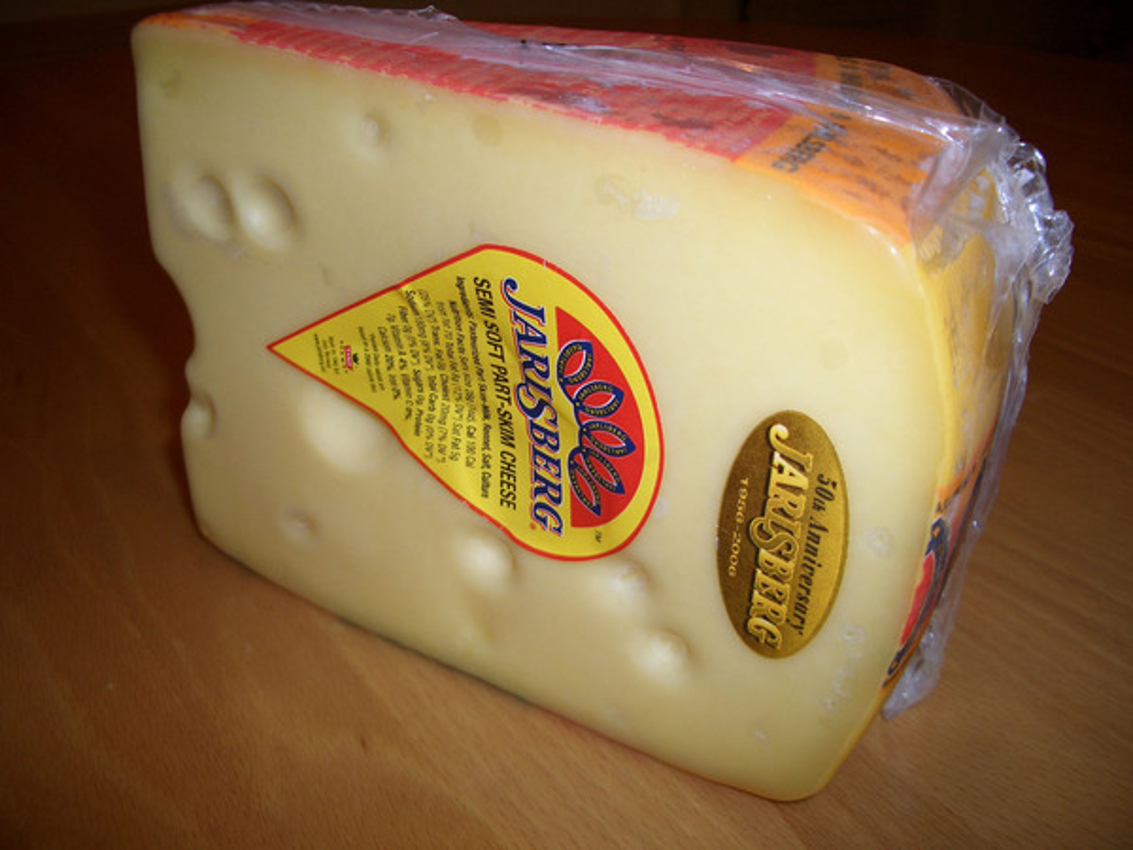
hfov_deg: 52.6
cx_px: 566
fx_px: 1146
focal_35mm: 35
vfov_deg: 40.7
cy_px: 425
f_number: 2.6
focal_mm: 5.8
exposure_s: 1/60
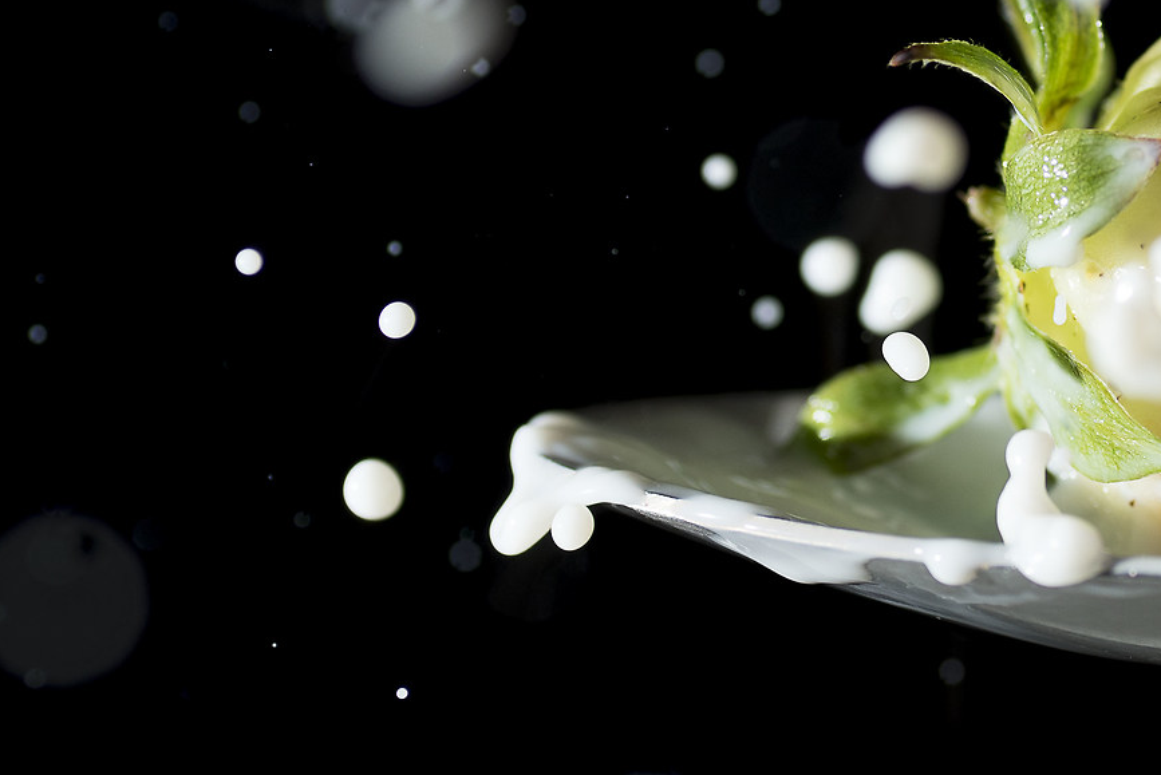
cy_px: 242
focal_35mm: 249
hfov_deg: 8.2
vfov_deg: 5.5
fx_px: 8034
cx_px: 1294
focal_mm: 90
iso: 100
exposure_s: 1/60
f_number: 8
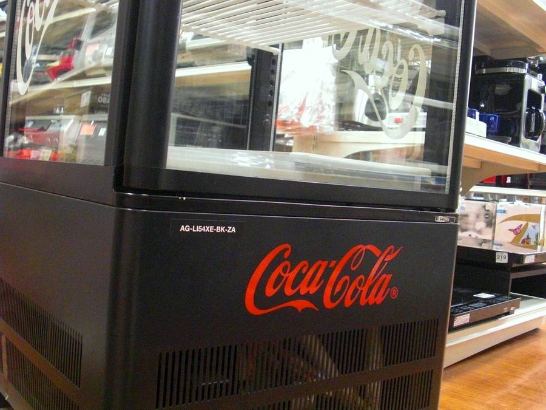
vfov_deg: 39.7
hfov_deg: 51.4
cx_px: 273
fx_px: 568
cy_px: 205
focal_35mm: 36
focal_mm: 6.3
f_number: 2.8
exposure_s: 1/60
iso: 800
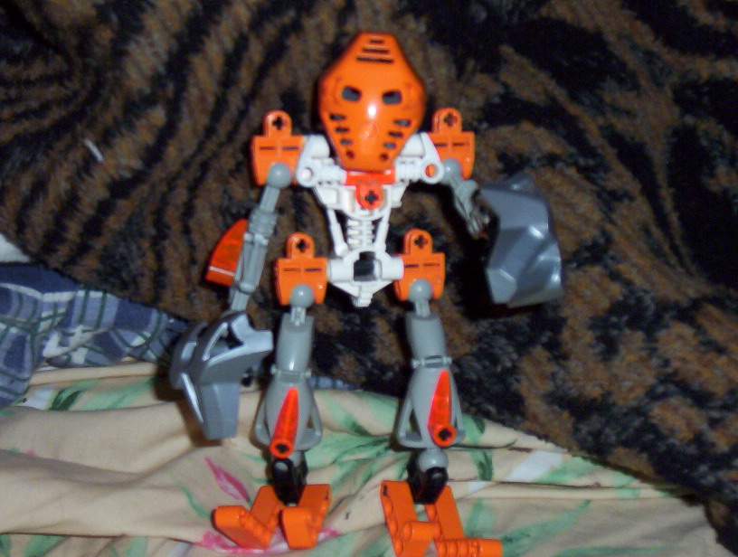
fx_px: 1368
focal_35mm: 64
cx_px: 369
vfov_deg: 23.0
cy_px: 278
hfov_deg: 30.2
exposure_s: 1/46.6
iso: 140
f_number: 3.54
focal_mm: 9.98
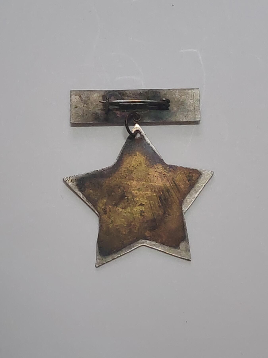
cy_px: 179
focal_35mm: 109
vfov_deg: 18.0
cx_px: 134
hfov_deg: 13.6
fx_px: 1125
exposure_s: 1/50
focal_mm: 5.52
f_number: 1.95
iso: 500
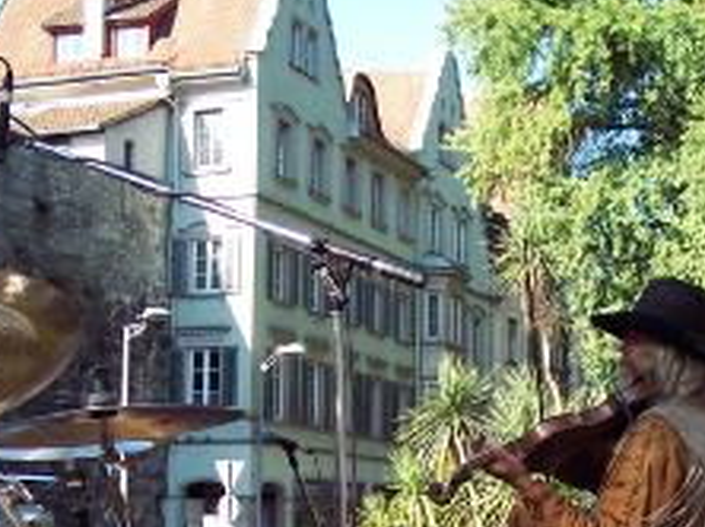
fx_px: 1790
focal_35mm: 88
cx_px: 391
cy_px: 519
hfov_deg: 22.3
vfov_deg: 16.4
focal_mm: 8
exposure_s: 1/250
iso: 100
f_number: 3.4
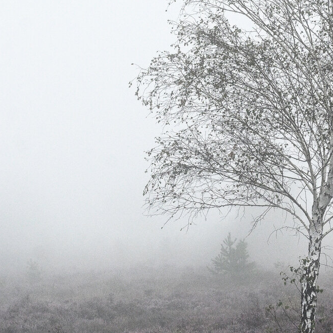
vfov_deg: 11.1
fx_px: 1709
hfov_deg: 11.1
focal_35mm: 157
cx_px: 255
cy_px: 116
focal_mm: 47
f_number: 8
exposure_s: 1/250
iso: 1400
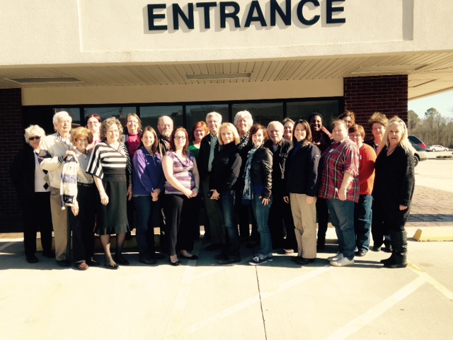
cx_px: 226
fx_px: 432
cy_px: 170
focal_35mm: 33
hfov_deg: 55.4
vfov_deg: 42.9
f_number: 2.4
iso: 50
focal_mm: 4.12
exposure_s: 1/704
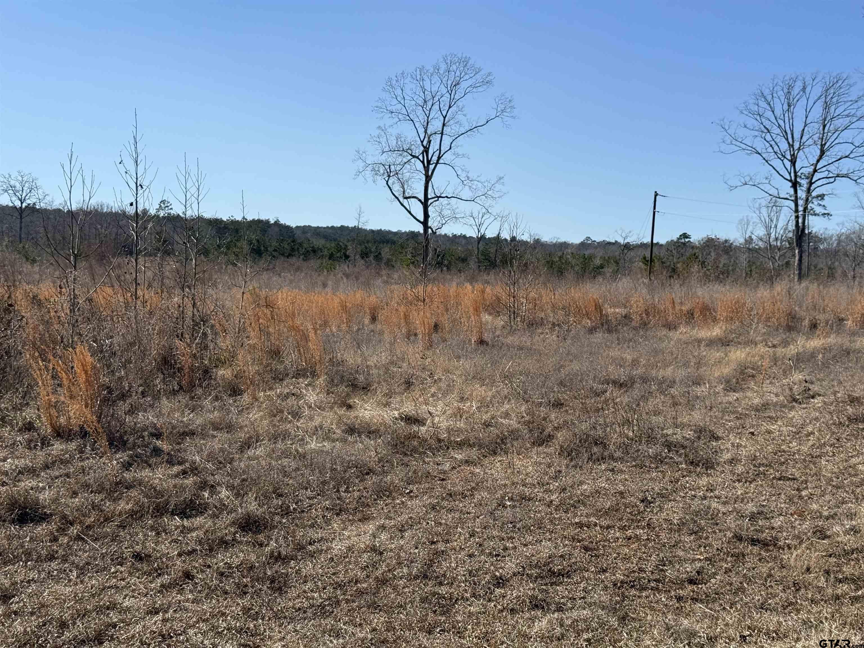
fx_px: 1198
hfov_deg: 39.7
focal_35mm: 48
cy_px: 324
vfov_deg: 30.3
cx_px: 432
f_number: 1.78
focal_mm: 6.76
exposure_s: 1/6024
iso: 64
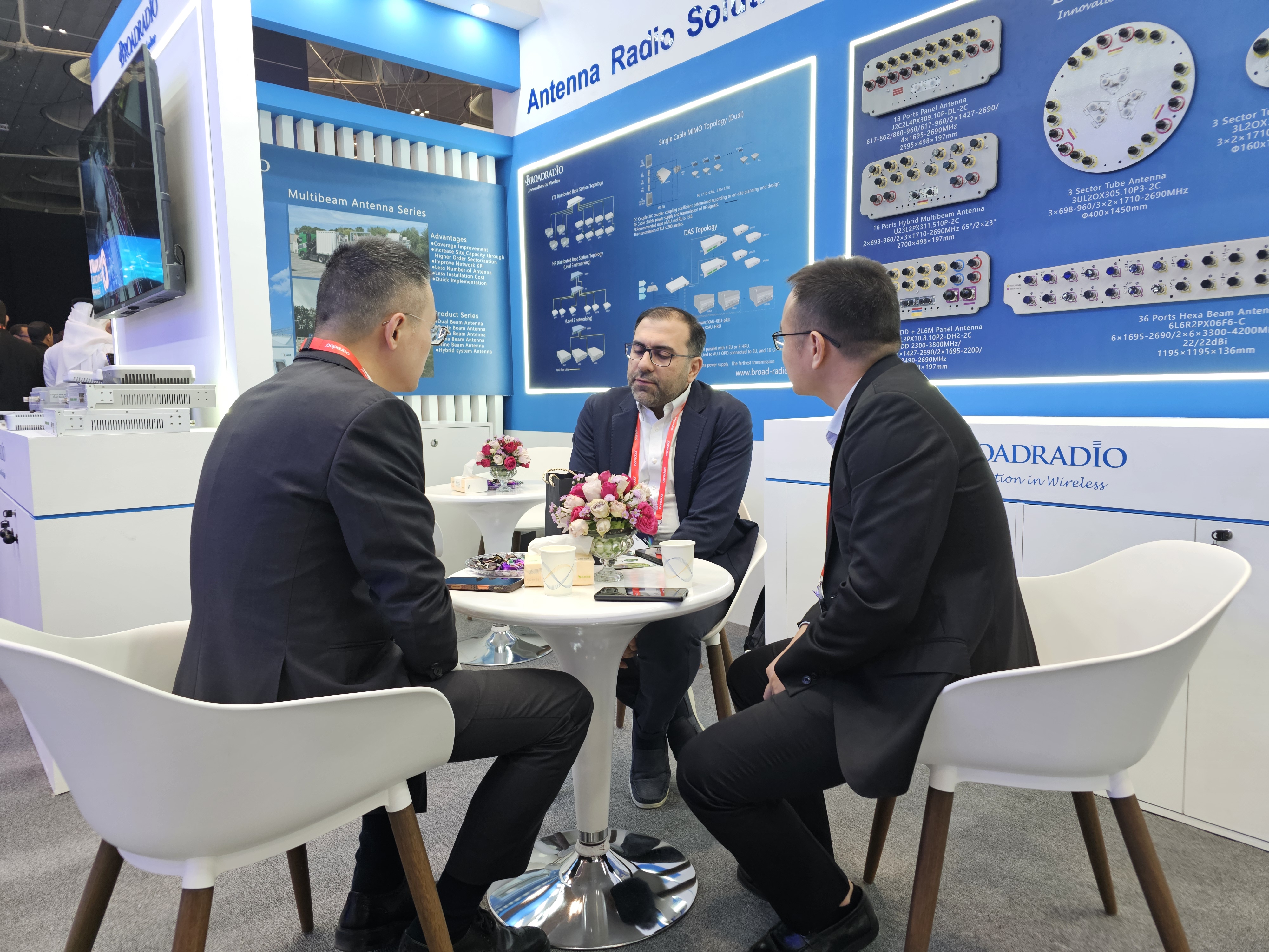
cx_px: 634
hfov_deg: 73.9
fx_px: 843
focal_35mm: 23
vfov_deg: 58.9
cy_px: 476
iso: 250
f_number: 1.7
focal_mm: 6.3
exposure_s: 1/100
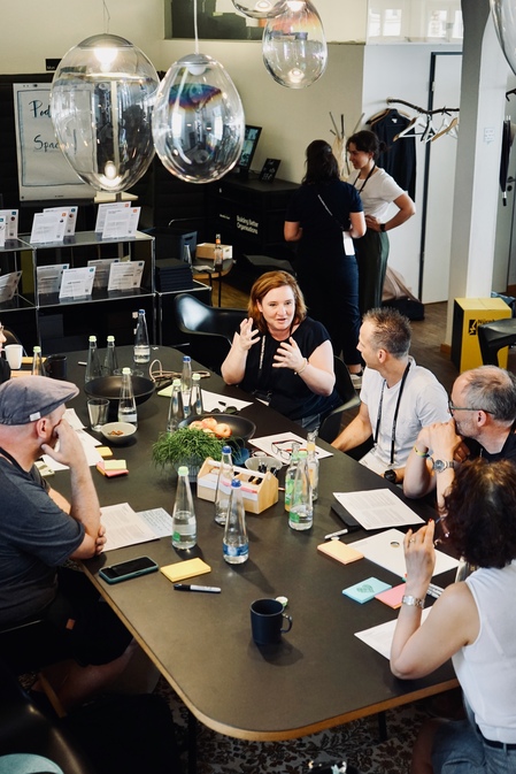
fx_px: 1010
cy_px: 387
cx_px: 258
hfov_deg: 28.7
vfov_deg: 41.9
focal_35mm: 47
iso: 1600
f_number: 4.5
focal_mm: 47
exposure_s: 1/160
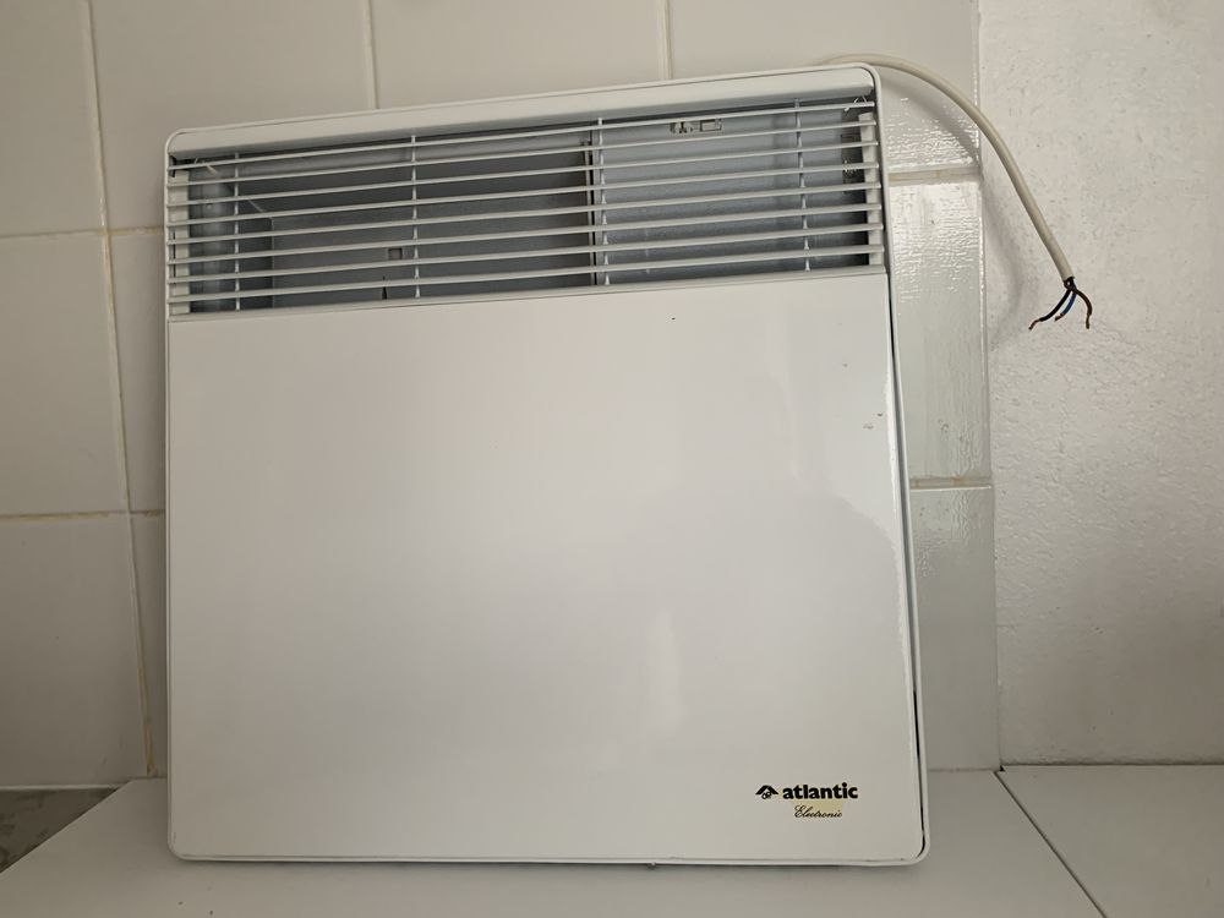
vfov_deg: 53.1
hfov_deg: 67.3
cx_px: 612
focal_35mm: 26
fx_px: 919
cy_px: 459
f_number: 1.8
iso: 160
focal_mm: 4.25
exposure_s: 1/60
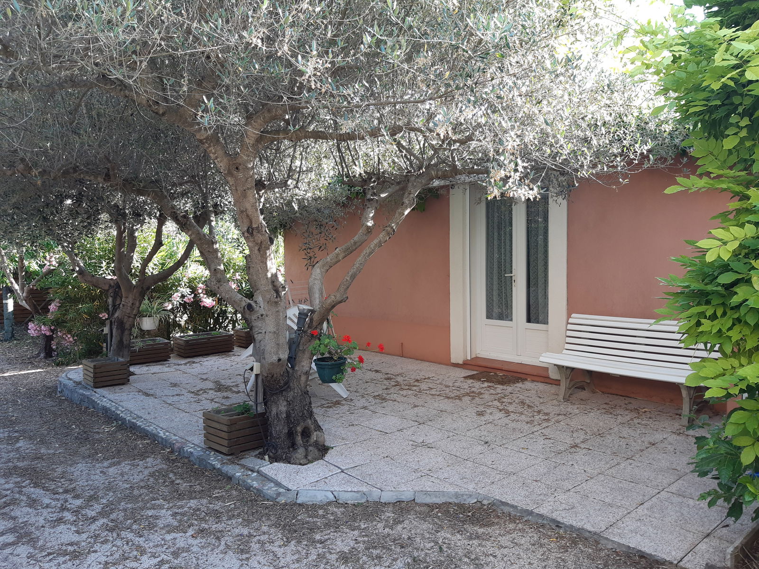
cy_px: 284
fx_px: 570
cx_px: 380
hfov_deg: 67.3
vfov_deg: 53.1
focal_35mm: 26
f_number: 1.7
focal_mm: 3.92
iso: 40
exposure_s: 1/111
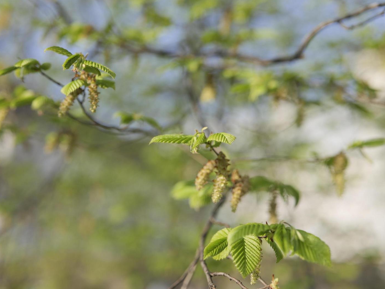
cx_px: 204
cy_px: 145
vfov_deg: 26.6
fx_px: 612
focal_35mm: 55
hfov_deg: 34.9
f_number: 3.2
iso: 100
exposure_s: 1/400
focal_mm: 50
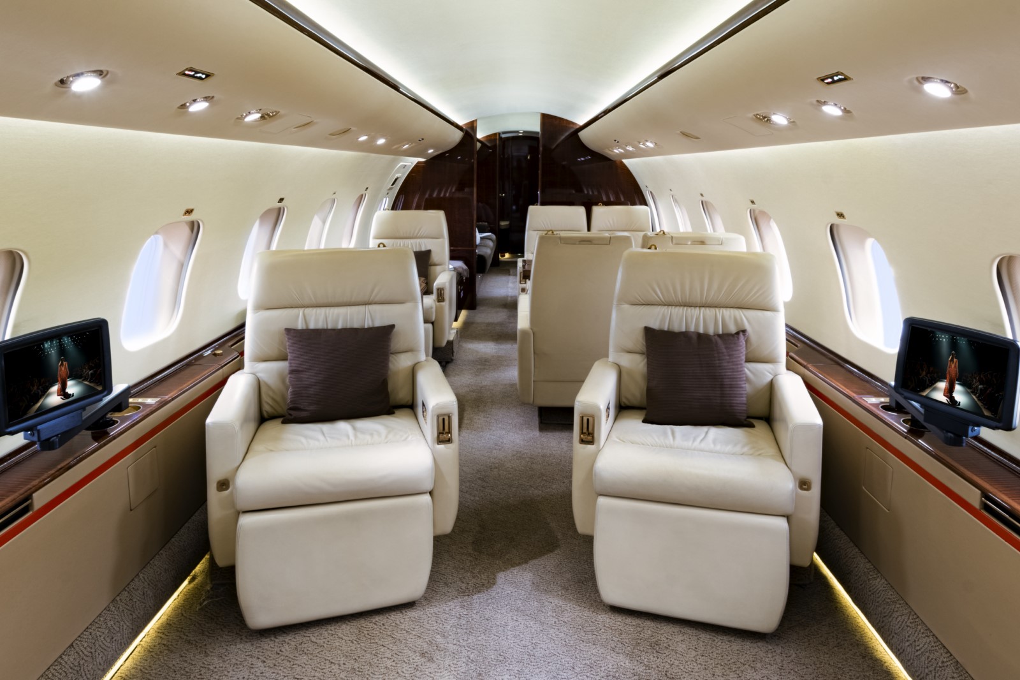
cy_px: 340
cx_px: 510
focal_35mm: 15
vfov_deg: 77.3
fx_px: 425
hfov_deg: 100.4
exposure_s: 1/5
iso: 200
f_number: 13
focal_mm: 10
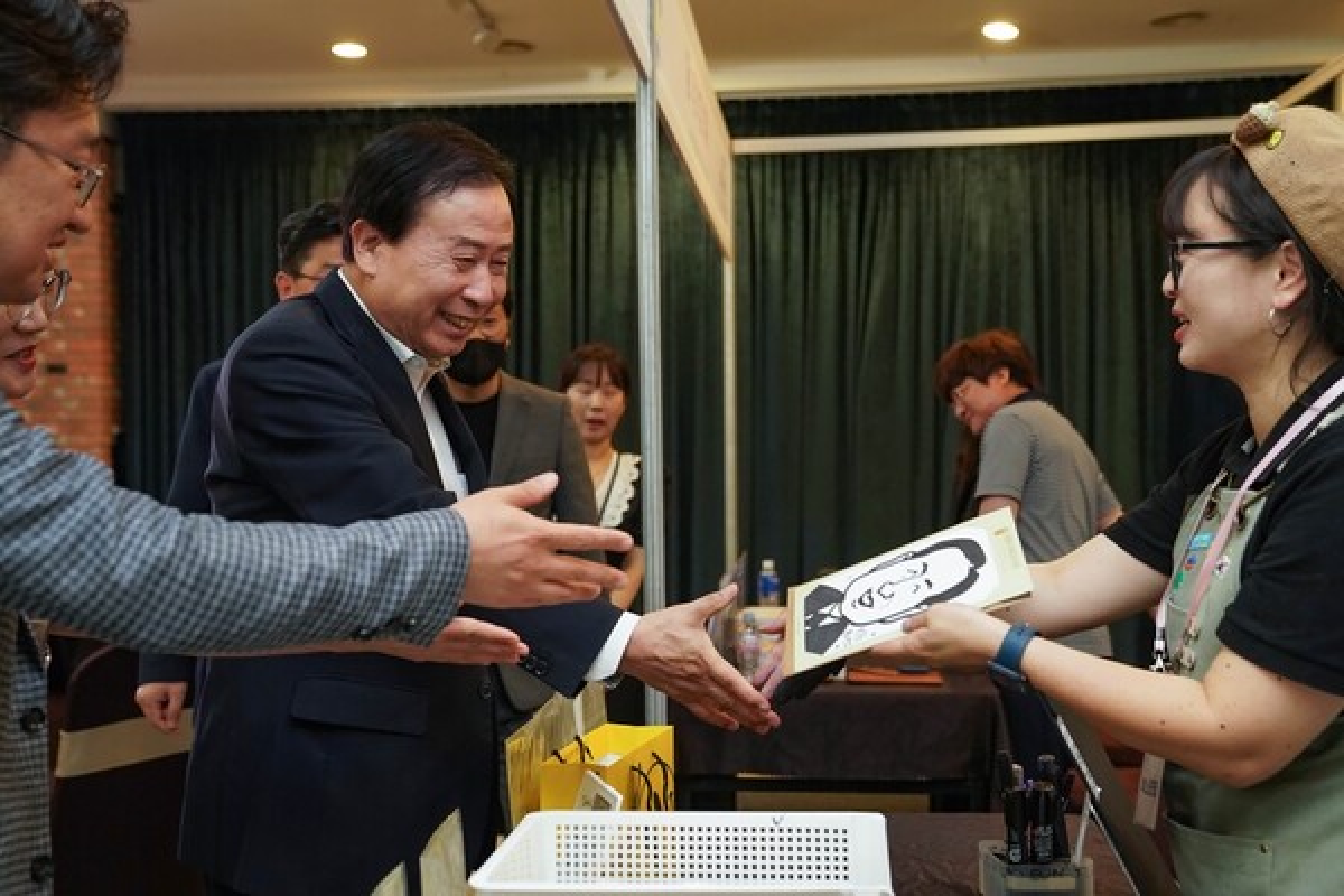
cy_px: 448
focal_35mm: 41
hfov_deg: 47.4
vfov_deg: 32.6
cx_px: 672
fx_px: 1531
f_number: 4
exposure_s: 1/160
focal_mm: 41
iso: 3200
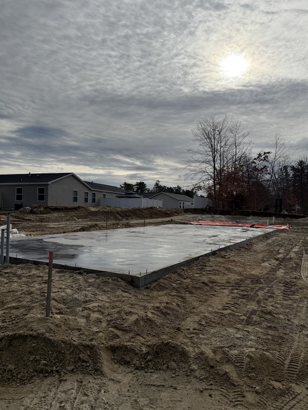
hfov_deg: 56.8
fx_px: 285
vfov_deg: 71.6
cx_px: 154
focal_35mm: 24
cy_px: 205
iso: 80
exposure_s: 1/14286
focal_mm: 6.76
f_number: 1.78
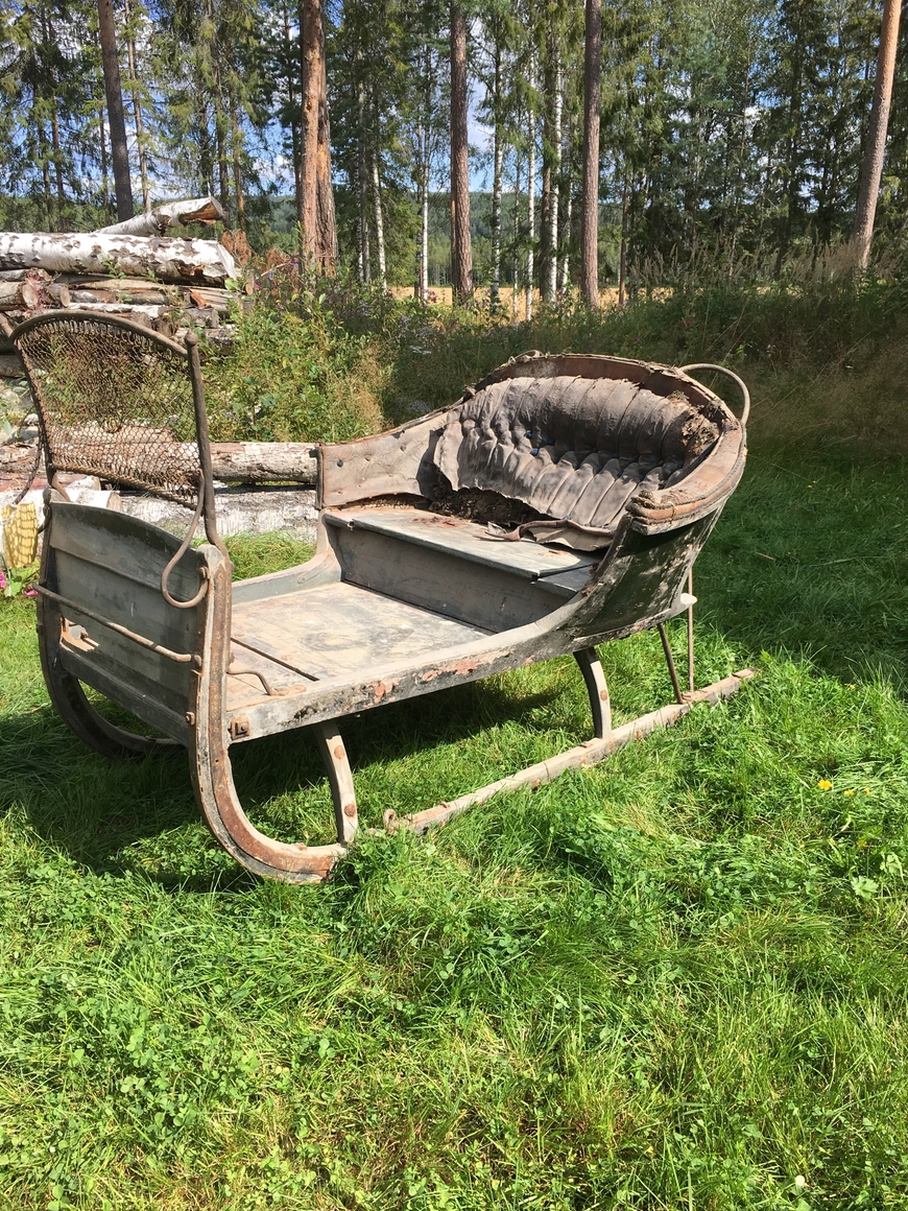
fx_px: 1049
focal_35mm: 30
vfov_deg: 60.0
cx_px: 454
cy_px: 616
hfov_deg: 46.8
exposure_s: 1/962
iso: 25
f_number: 2.2
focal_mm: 4.15
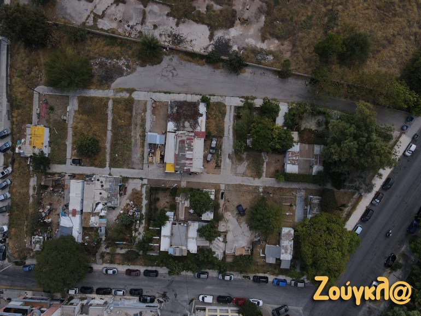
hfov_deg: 71.6
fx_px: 292
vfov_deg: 56.8
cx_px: 210
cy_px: 158
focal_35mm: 24
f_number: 2.8
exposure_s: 1/60
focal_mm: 4.5
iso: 100
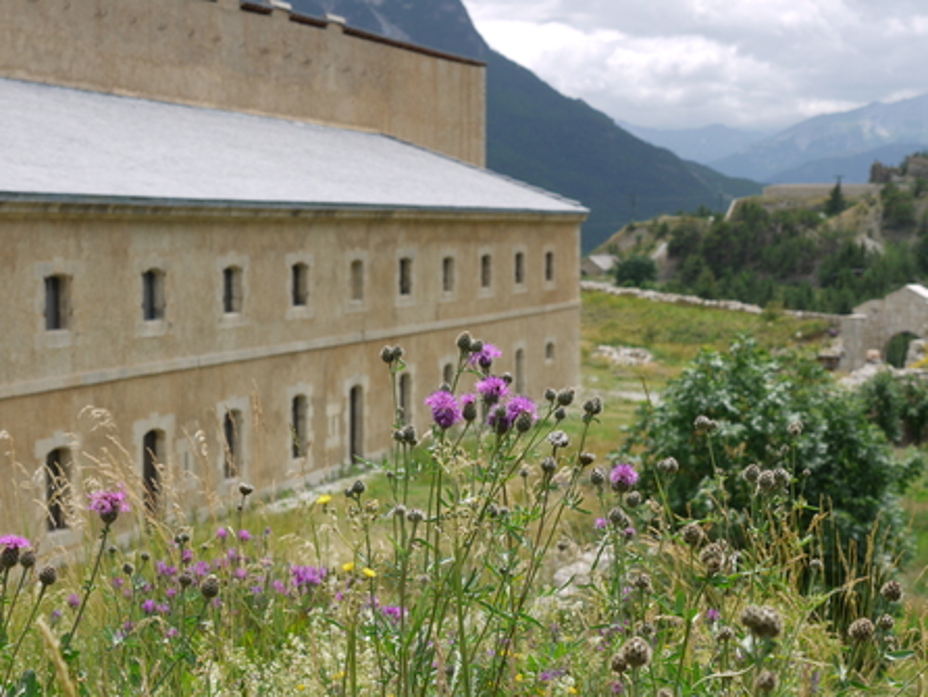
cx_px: 464
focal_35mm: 80
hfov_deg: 24.4
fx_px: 2146
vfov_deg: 18.5
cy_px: 348
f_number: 9
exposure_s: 1/250
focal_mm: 40
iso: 100
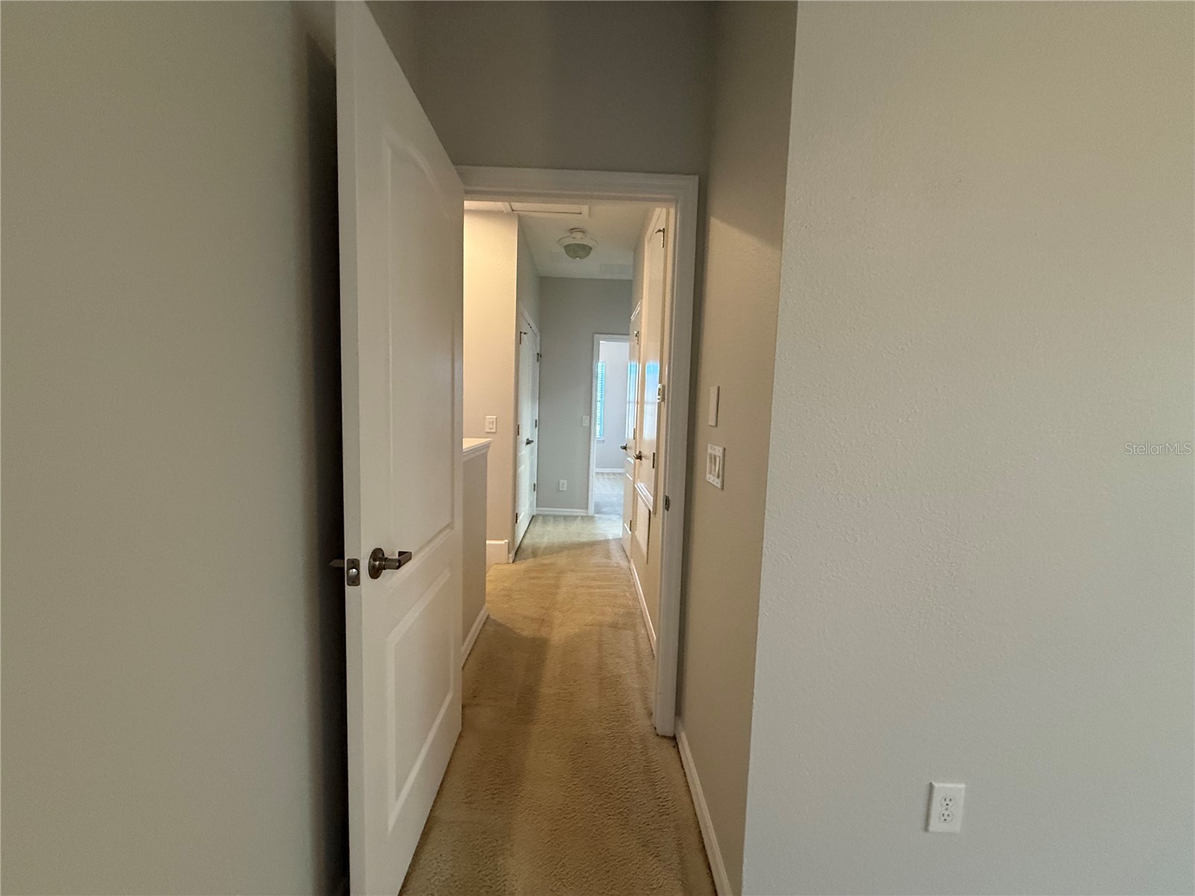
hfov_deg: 102.1
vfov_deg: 85.7
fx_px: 483
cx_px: 598
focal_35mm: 14
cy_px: 448
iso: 500
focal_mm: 2.22
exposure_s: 1/120
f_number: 2.2
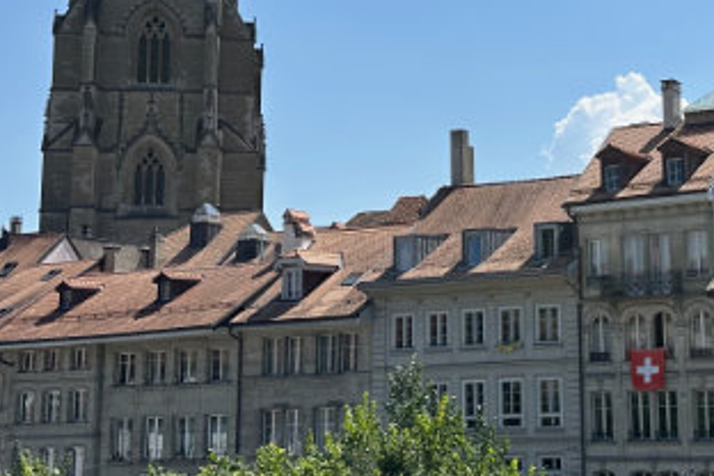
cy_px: 108
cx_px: 622
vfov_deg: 21.0
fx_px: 1269
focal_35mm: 64
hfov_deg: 30.2
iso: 80
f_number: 1.8
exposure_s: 1/7042
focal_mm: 6.9
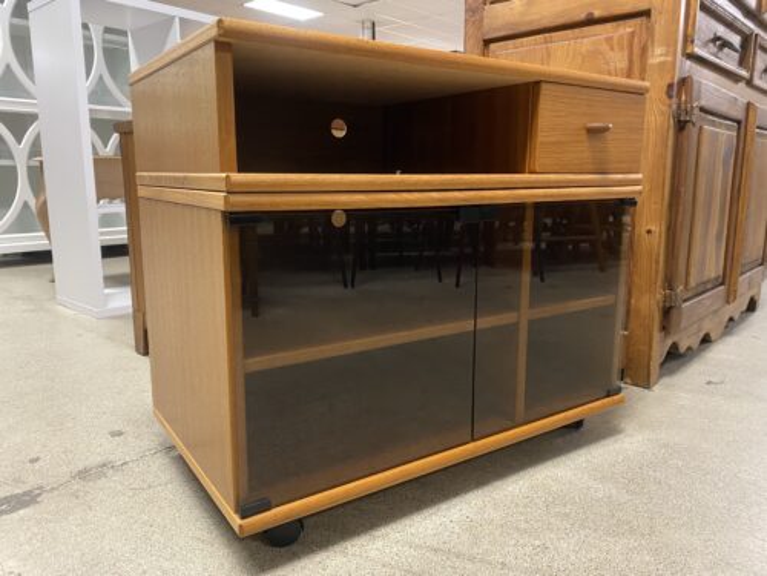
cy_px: 288
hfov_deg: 67.3
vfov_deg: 53.1
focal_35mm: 26
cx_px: 384
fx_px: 576
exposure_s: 1/40
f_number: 1.8
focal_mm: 4.25
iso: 400
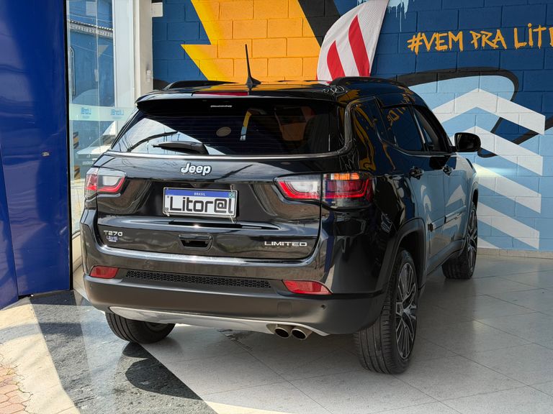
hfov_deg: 39.7
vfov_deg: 30.3
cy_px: 207
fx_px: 767
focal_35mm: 48
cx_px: 276
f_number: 1.78
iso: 100
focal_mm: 6.76
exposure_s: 1/1055
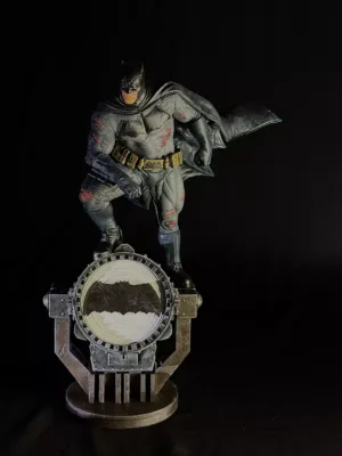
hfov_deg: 30.3
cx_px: 171
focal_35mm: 48
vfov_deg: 39.7
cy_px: 228
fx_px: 632
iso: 400
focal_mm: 6.76
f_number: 1.78
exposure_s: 1/40
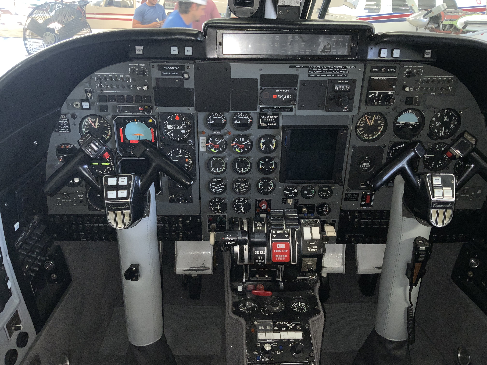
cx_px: 244
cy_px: 182
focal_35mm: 29
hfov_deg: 61.7
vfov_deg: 48.2
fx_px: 408
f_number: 1.8
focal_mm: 3
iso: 25
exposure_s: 1/40
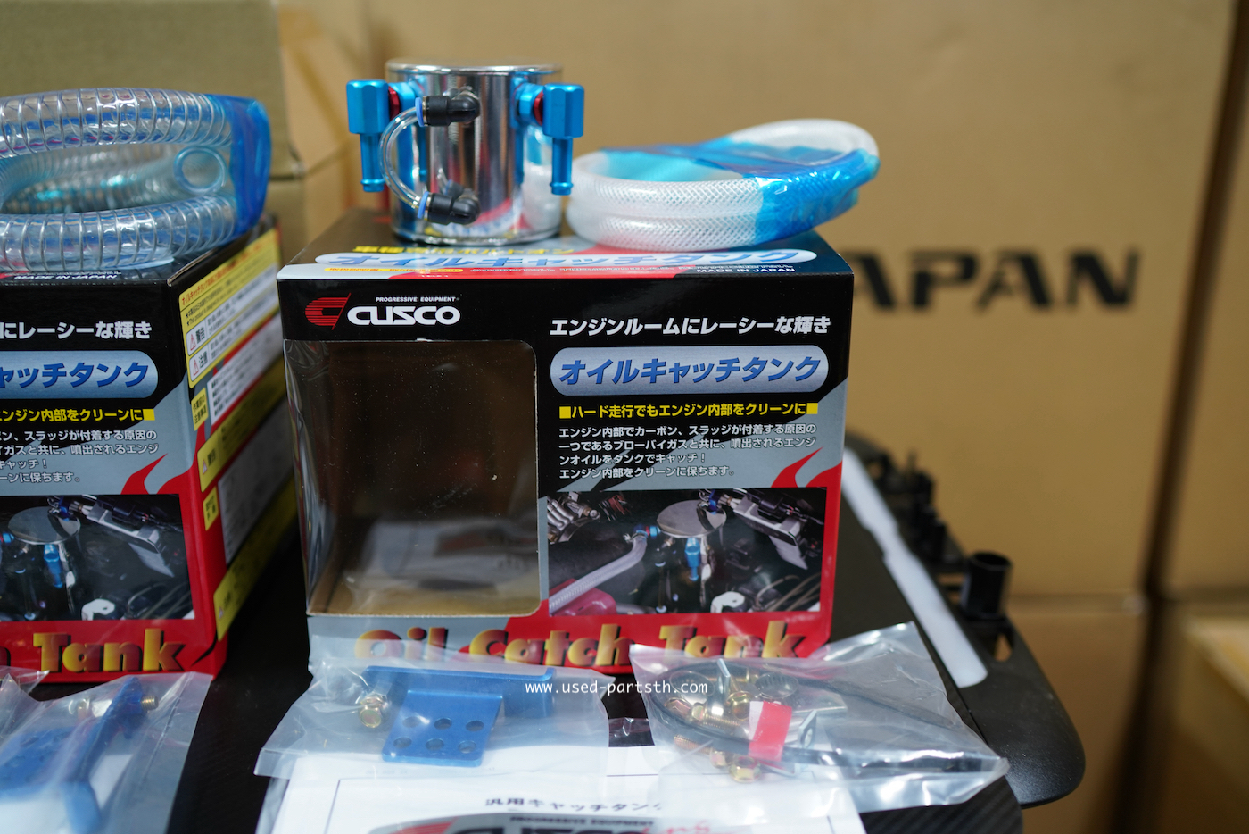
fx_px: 1214
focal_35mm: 35
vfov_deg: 37.9
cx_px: 624
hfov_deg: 54.4
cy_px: 417
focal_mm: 35
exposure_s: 1/40
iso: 500
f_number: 2
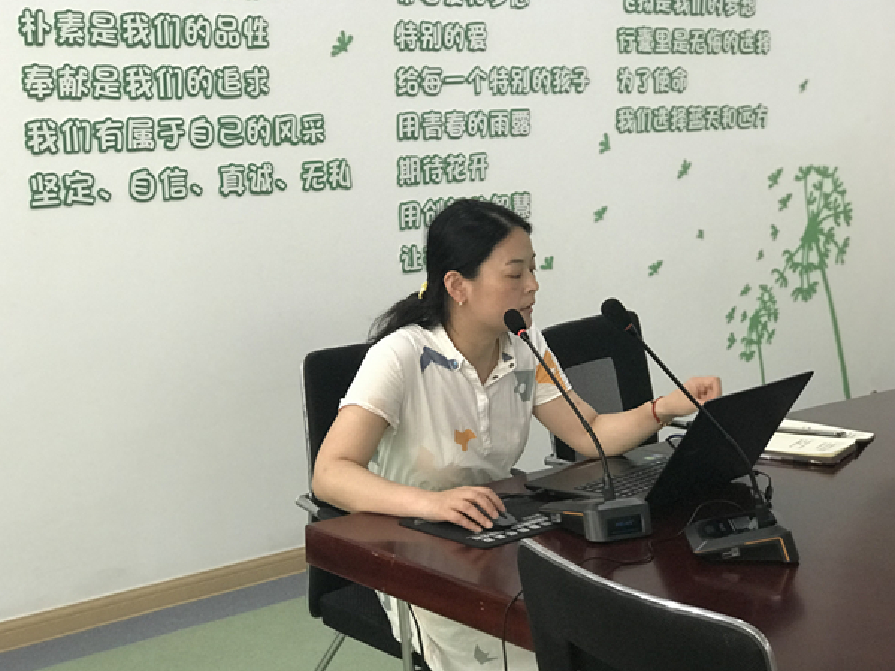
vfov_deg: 24.8
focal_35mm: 59
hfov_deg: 32.7
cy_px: 330
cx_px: 447
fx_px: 1525
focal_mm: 6.6
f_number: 2.8
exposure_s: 1/50
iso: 160
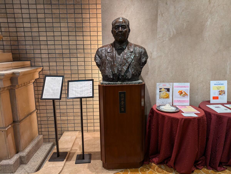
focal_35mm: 25
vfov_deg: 54.9
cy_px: 87
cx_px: 116
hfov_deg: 69.4
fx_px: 167
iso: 103
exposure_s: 1/25
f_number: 1.89
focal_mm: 5.43
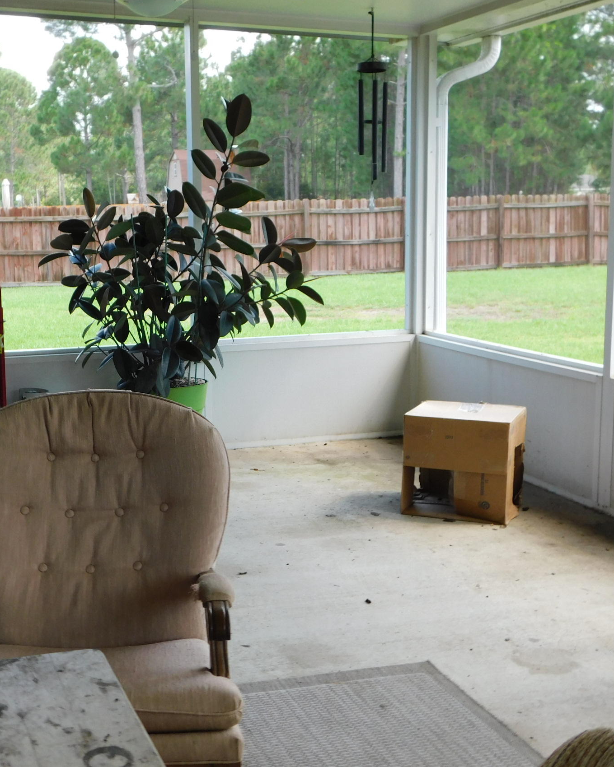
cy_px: 384
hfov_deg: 31.5
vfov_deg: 39.5
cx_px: 157
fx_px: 1068
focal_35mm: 47
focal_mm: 6.3
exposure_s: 1/80
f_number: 3.5
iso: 125
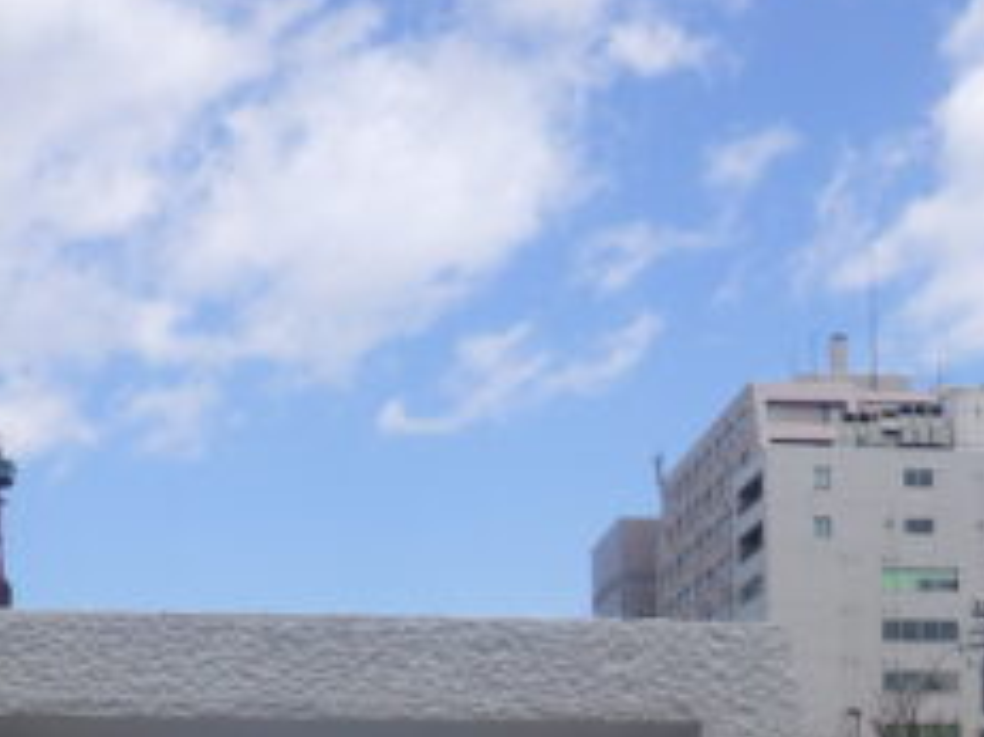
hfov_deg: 28.2
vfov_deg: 20.0
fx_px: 1960
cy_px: 884
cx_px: 458
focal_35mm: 69
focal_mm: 5
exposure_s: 1/800
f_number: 4.2
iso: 125
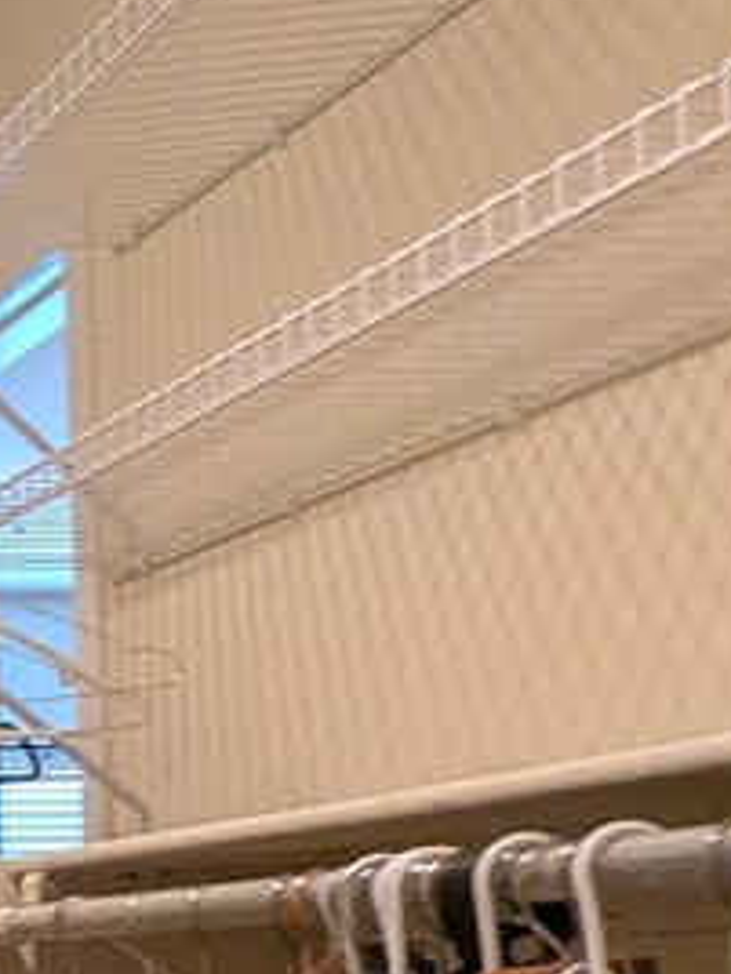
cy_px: 930
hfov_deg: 15.8
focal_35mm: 61
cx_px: -911
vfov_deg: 29.9
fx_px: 1718
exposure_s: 1/30
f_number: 2.2
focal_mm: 2.35
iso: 427
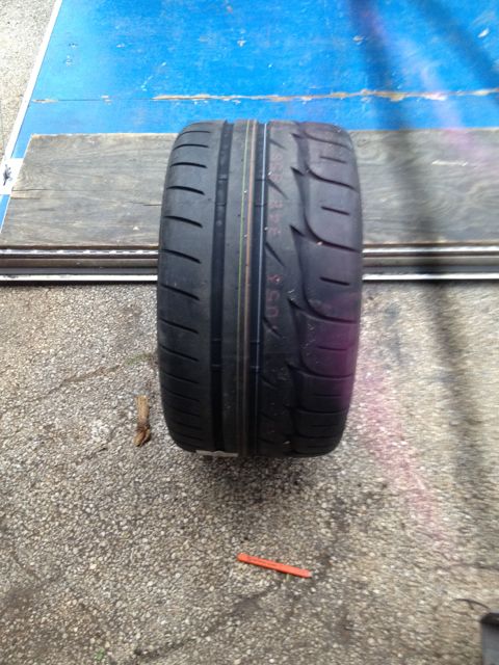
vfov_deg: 52.6
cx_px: 250
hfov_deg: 40.7
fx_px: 673
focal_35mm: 35
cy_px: 332
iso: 160
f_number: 2.4
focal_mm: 4.28
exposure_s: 1/20
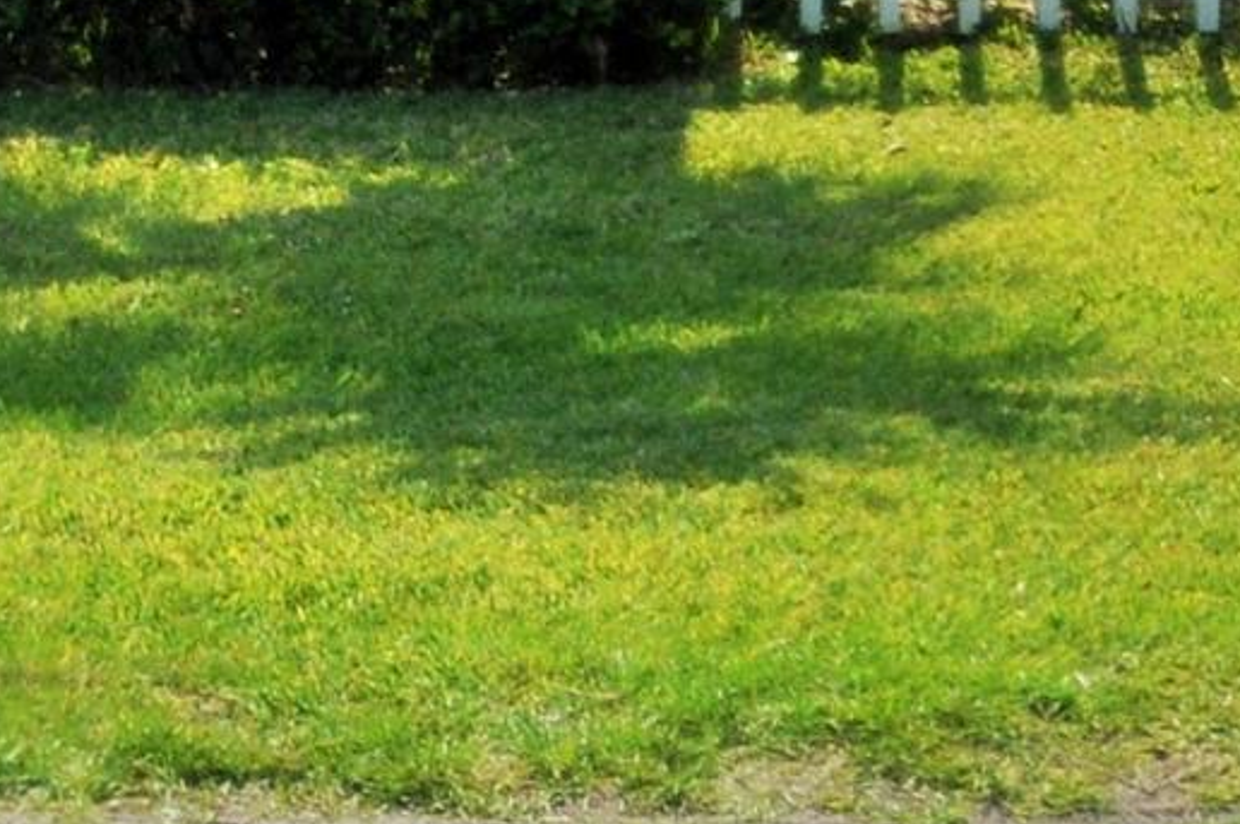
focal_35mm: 279
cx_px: -983
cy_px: -944
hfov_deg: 7.2
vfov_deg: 4.8
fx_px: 9601
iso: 200
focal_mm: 32
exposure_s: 1/200
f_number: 14
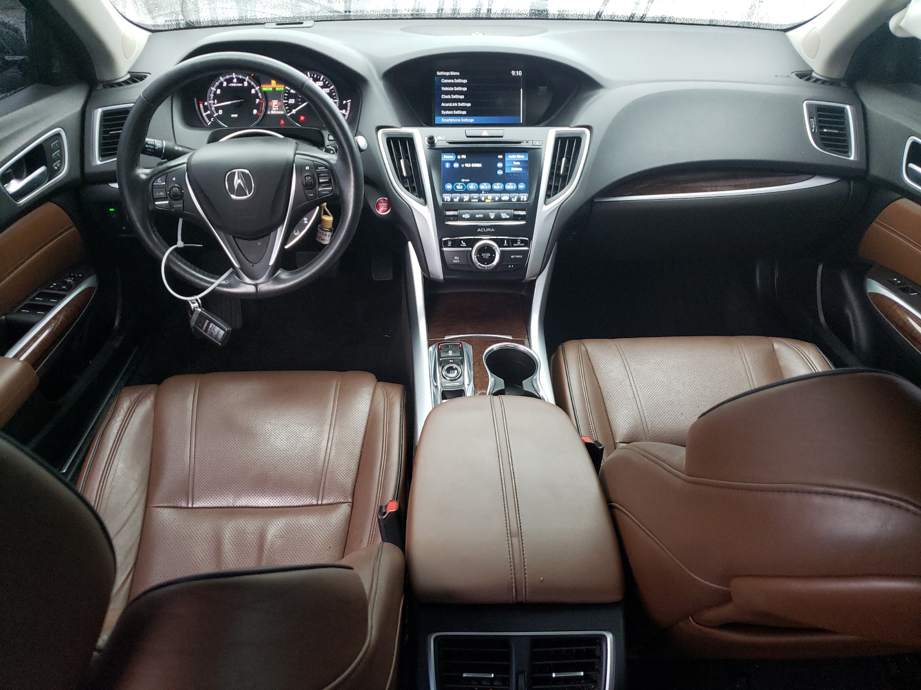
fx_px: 692
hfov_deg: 67.3
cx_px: 460
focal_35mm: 26
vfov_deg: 53.1
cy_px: 345
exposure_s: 1/50
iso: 174
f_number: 1.5
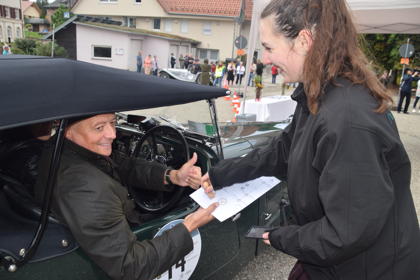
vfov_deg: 43.6
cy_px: 140
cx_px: 210
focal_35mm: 30
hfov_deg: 61.9
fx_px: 350
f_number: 6.3
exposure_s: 1/160
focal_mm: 20
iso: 100
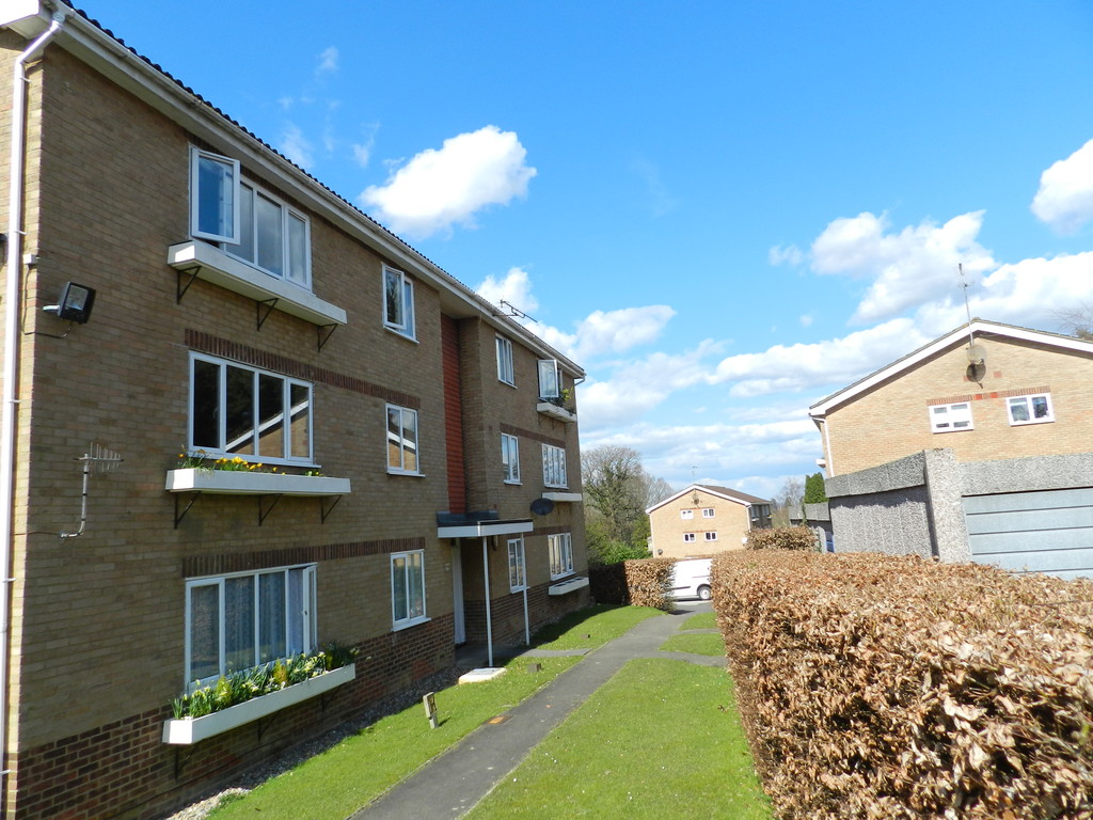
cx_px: 546
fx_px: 726
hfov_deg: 73.9
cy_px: 410
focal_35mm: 23
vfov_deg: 58.9
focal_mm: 4
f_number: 4
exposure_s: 1/800
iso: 160
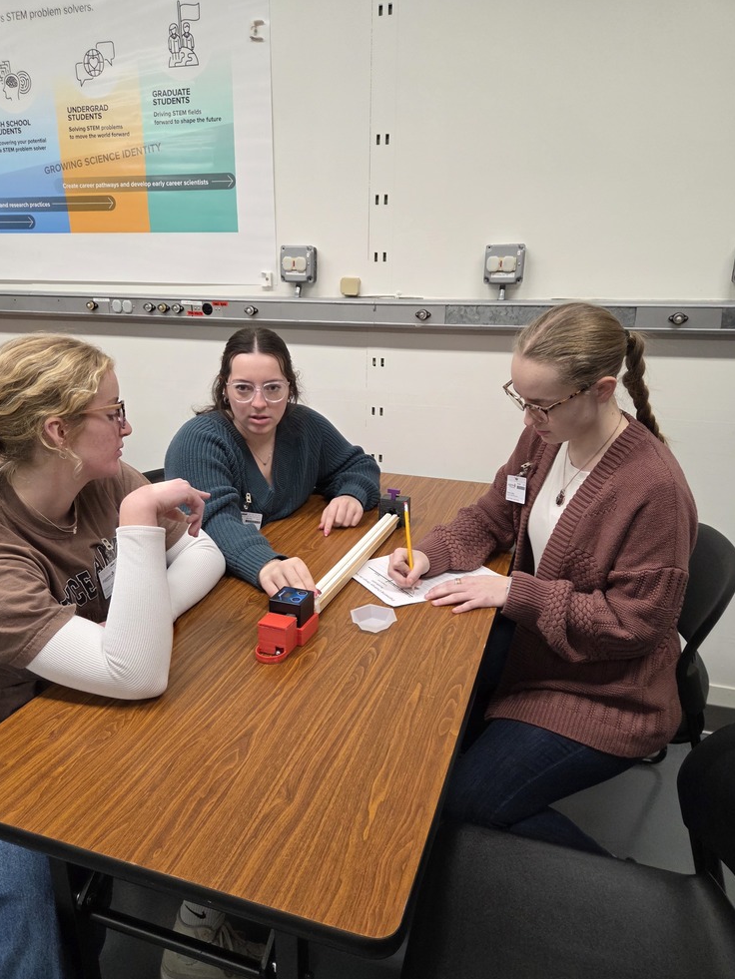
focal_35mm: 24
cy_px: 491
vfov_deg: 71.6
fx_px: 679
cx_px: 362
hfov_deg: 56.8
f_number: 1.8
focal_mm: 5.4
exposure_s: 1/120
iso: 400
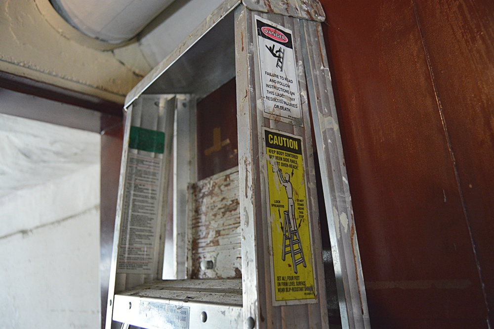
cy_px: 164
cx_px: 247
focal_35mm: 27
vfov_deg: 47.9
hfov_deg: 67.4
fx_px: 370
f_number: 3.5
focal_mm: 18
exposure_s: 1/60
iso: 1800
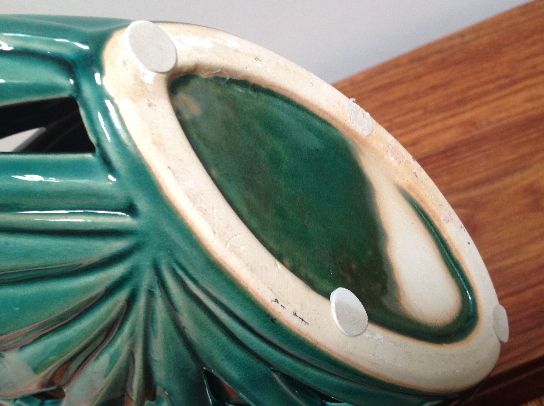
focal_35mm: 40
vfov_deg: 35.8
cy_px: 181
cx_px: 303
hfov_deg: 46.8
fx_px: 628
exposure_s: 1/15
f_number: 2.4
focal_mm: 4.28
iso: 250
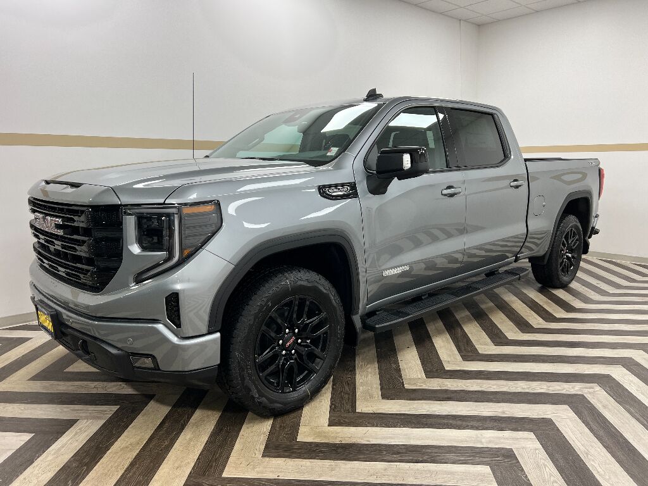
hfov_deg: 67.3
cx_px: 324
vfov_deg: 53.1
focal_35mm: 26
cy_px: 243
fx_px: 487
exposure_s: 1/120
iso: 100
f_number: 1.5
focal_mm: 5.7
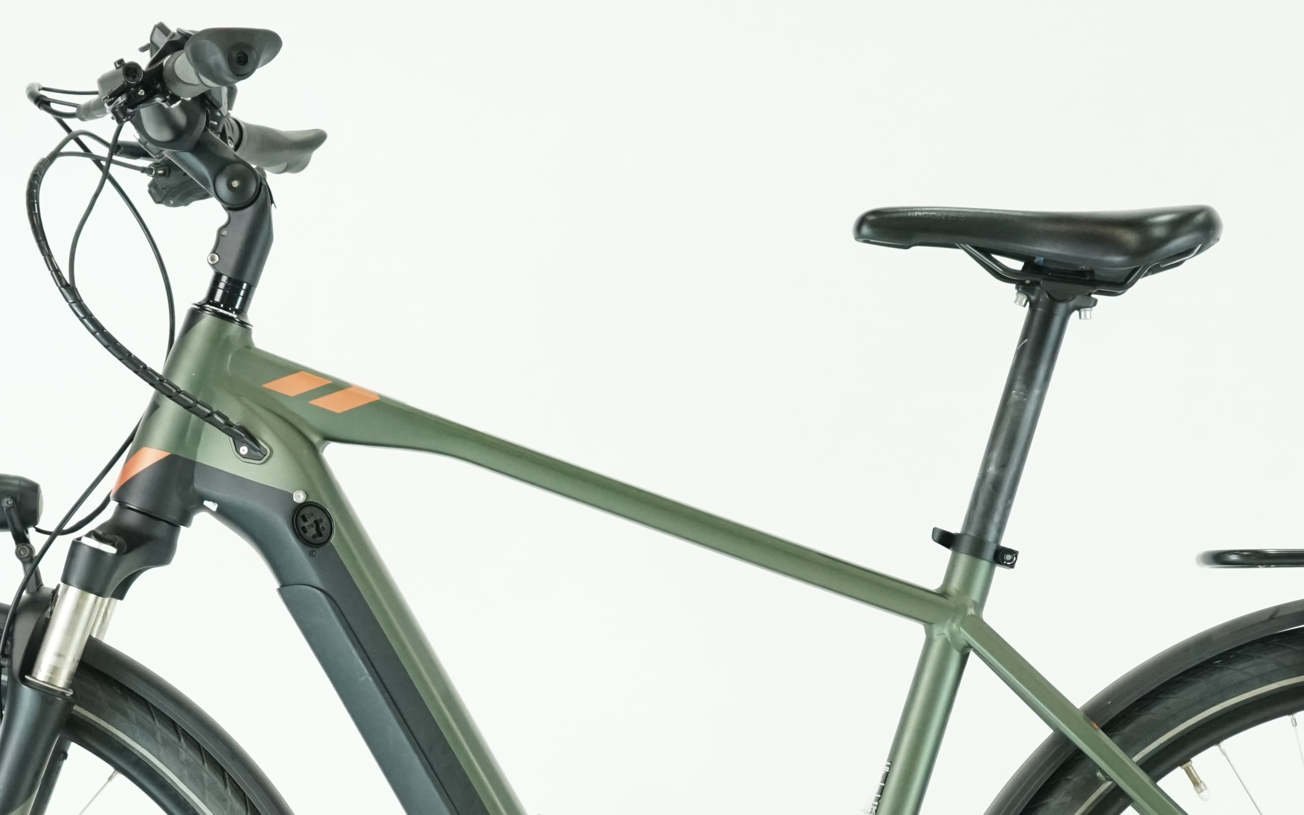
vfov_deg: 9.4
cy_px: 794
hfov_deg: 15.0
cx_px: 648
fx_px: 4940
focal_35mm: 139
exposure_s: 1/200
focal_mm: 70
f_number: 5.6
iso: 2500
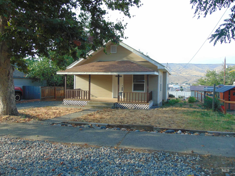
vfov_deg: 54.9
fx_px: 170
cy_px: 88
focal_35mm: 25
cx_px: 118
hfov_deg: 69.4
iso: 80
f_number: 3
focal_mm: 4.5
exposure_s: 1/250
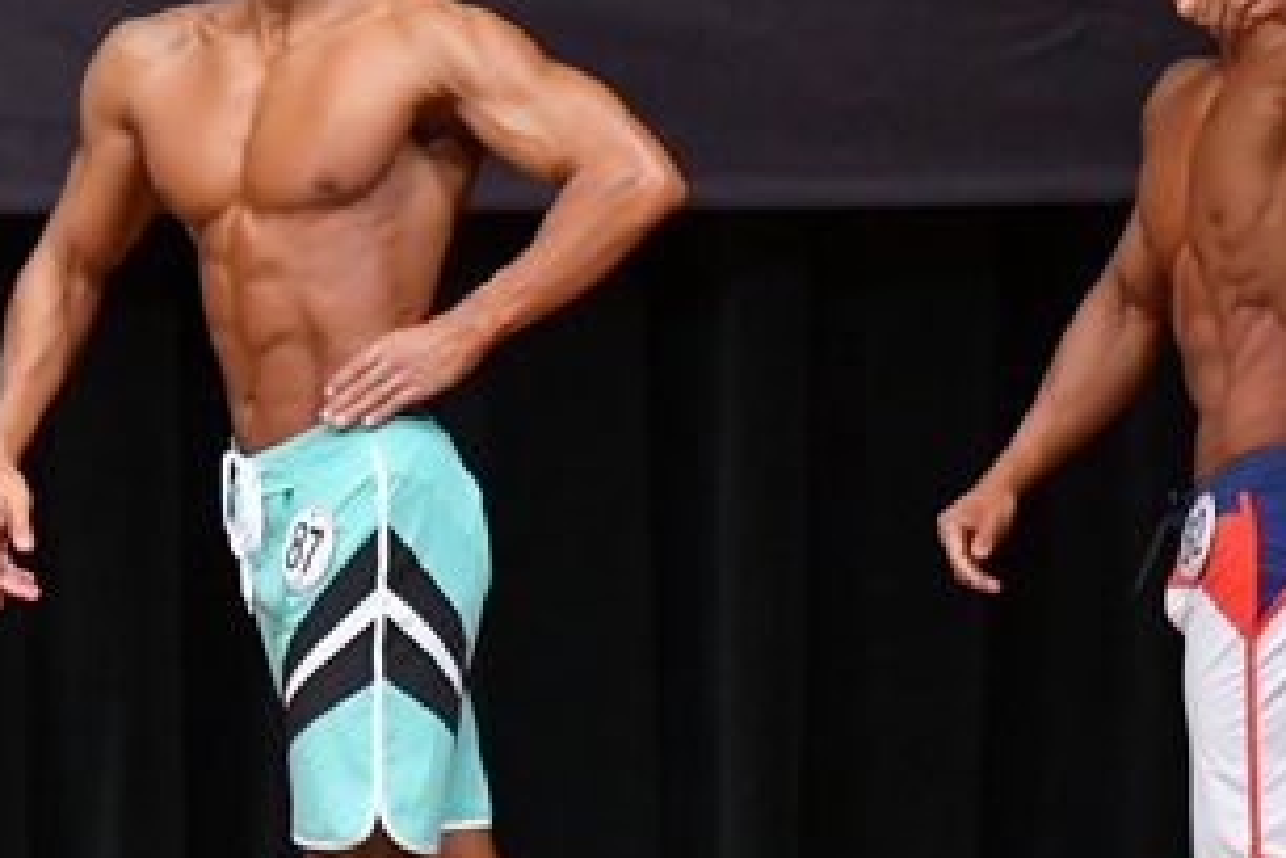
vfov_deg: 2.1
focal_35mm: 645
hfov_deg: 3.2
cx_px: 746
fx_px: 23039
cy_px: 576
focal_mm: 170
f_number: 5.6
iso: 5000
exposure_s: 1/400
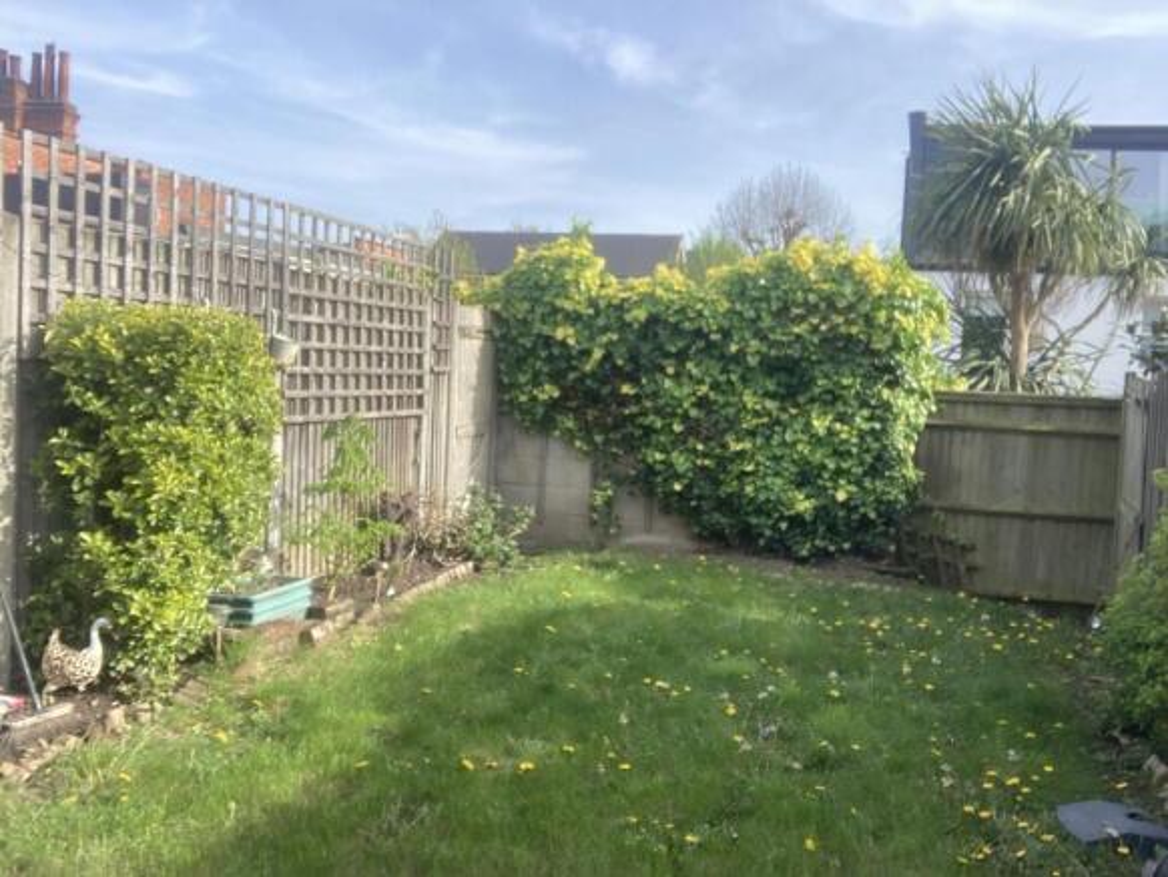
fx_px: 1080
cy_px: 438
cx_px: 584
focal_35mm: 32
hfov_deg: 56.8
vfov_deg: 44.2
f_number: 2.2
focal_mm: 2.87
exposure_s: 1/163
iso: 20
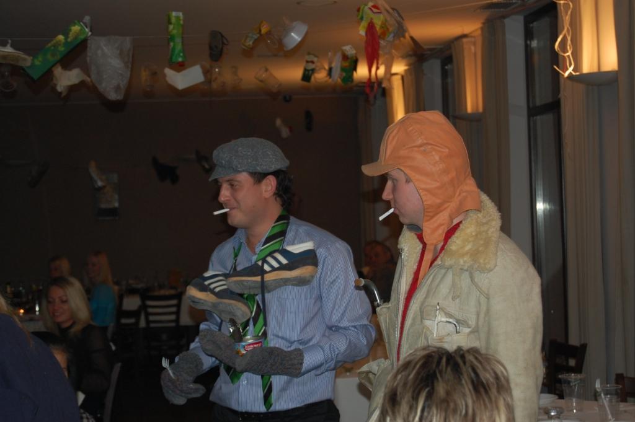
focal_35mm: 82
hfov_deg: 24.6
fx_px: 1454
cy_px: 211
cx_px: 318
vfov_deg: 16.5
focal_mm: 55
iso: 400
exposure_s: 1/60
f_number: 5.6
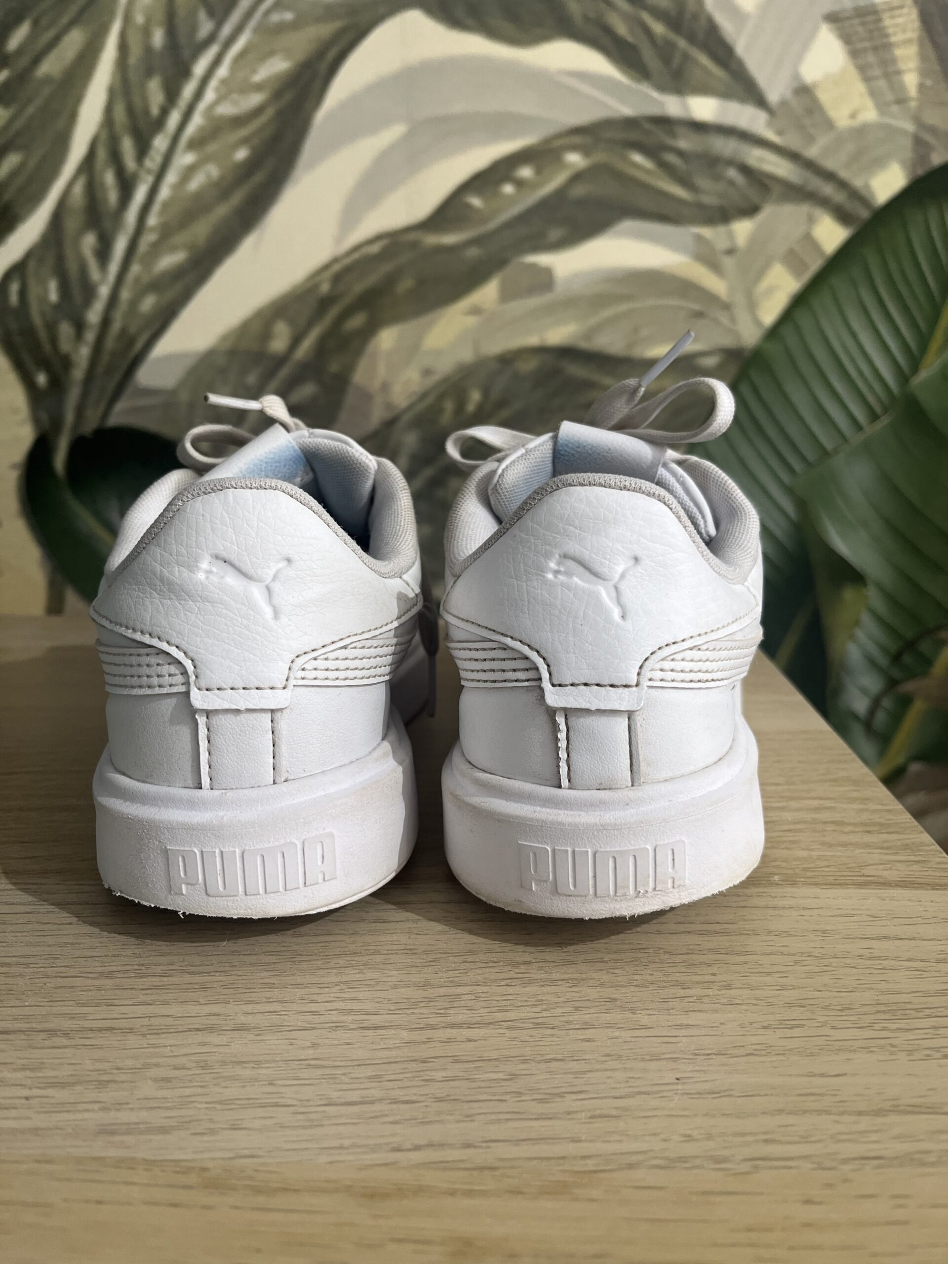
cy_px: 632
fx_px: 949
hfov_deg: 53.1
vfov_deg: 67.3
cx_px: 474
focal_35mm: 26
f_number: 1.6
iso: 80
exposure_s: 1/100
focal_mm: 5.1
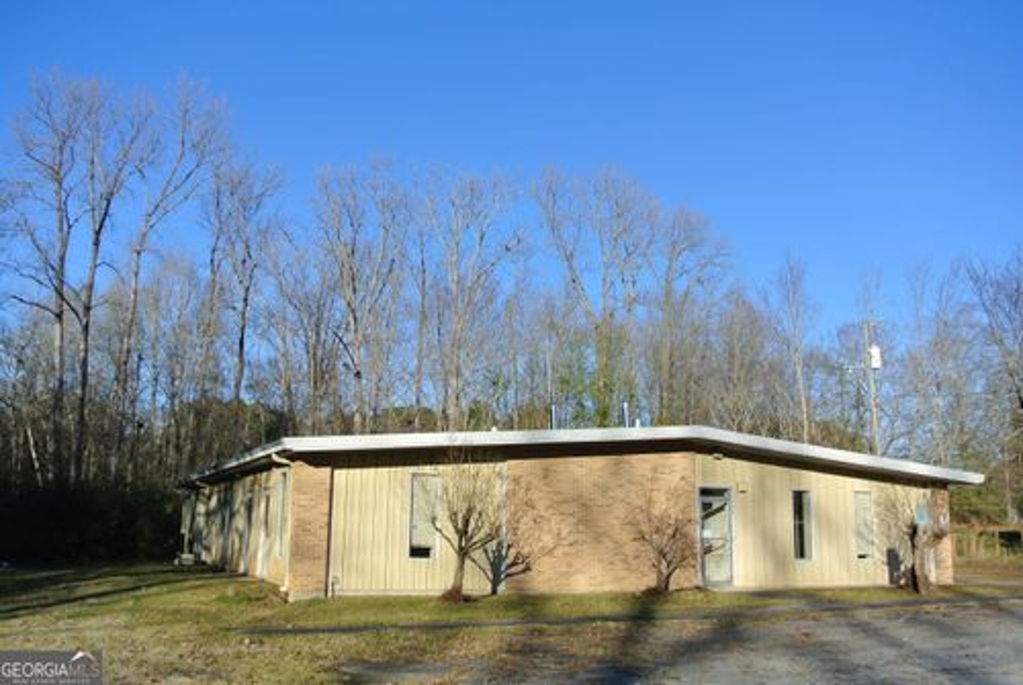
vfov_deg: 39.0
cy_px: 342
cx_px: 512
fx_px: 968
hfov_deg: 55.7
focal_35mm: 34
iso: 100
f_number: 4.5
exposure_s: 1/640
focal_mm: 12.7
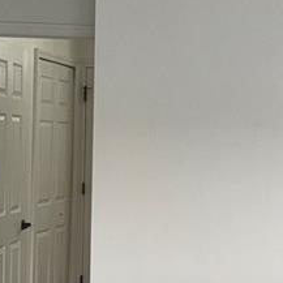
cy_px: 160
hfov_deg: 15.6
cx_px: 460
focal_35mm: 100
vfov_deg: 17.4
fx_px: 925
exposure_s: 1/120
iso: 80
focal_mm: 6.76
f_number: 1.78
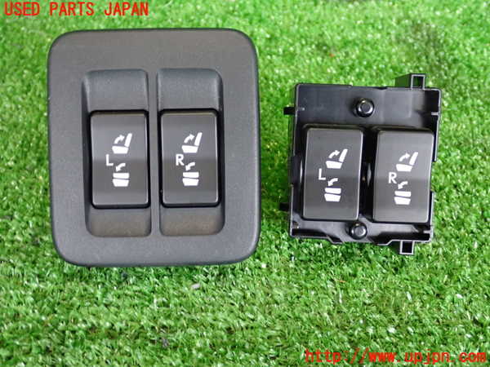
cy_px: 184
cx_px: 245
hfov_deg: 42.9
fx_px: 623
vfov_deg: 32.9
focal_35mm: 44
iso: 800
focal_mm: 7.84
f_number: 2.9
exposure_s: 1/25
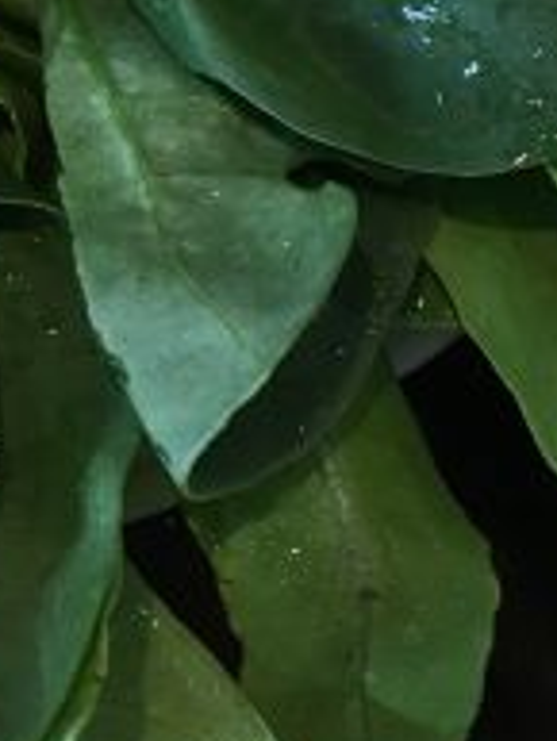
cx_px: -156
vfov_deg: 17.4
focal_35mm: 105
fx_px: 2250
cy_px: -257
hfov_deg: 13.6
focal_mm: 4.15
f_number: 2.2
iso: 50
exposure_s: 1/33
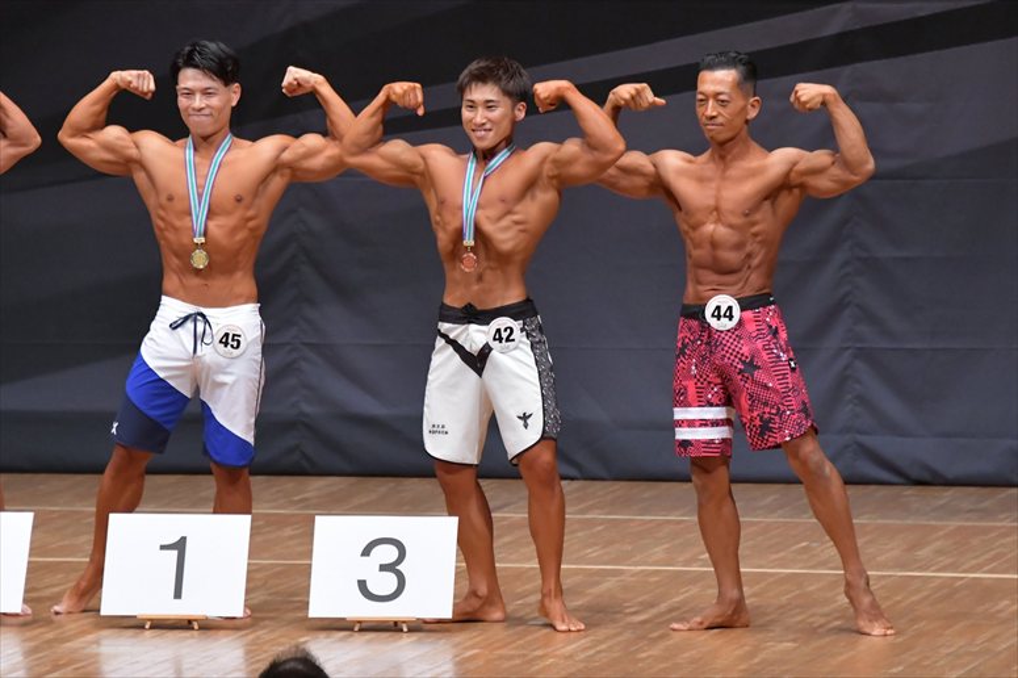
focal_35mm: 285
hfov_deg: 7.2
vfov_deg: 4.8
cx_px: 509
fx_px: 8055
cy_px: 339
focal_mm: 190
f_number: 5.6
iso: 6400
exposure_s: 1/400
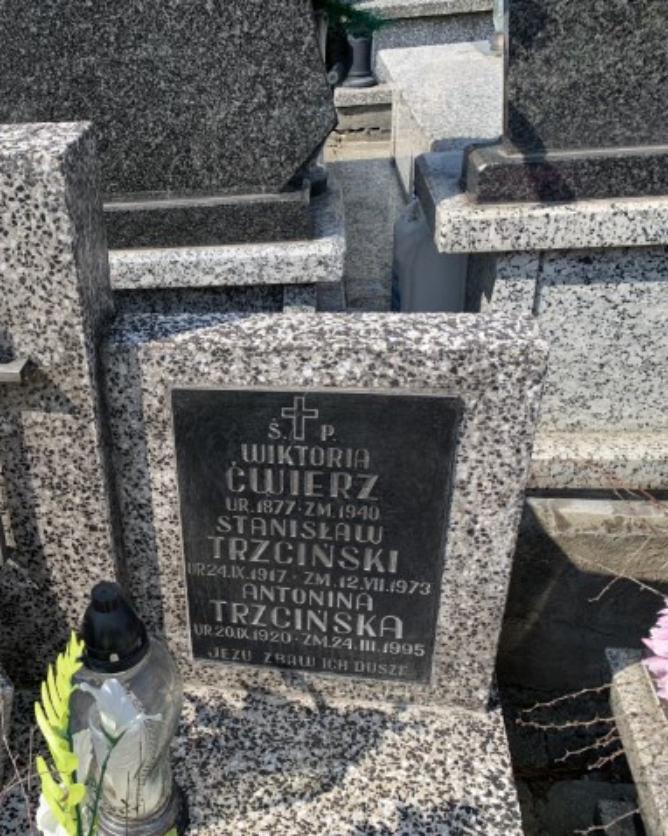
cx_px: 145
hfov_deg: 41.7
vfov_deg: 52.9
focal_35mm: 34
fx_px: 841
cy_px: 418
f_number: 1.8
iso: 25
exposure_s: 1/1447
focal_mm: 4.25
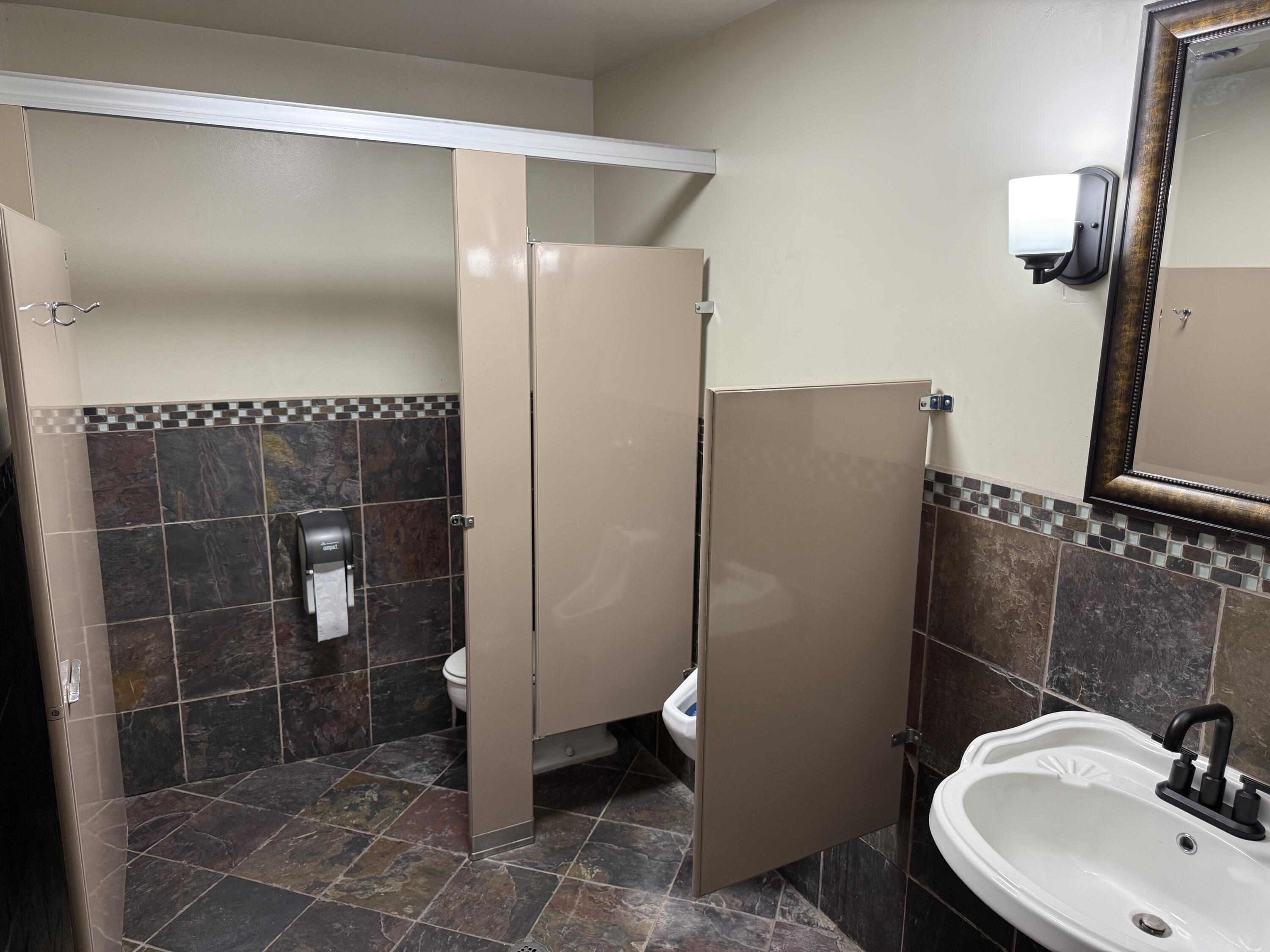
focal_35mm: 24
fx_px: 881
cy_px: 476
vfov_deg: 56.8
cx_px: 635
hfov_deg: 71.6
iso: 160
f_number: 1.78
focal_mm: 6.76
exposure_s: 1/60
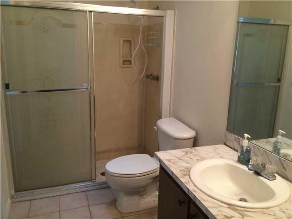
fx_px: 253
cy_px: 110
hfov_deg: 60.0
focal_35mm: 30
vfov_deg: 46.8
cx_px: 146
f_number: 2.2
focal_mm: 4.12
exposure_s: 1/30
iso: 100
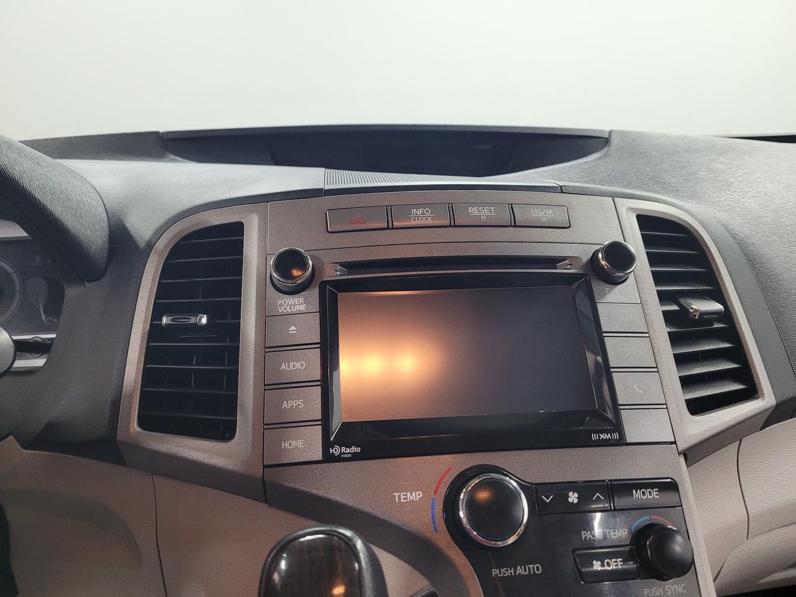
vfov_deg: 53.1
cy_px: 298
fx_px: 598
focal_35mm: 26
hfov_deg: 67.3
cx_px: 398
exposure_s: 1/60
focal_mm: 5.4
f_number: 1.8
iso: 200
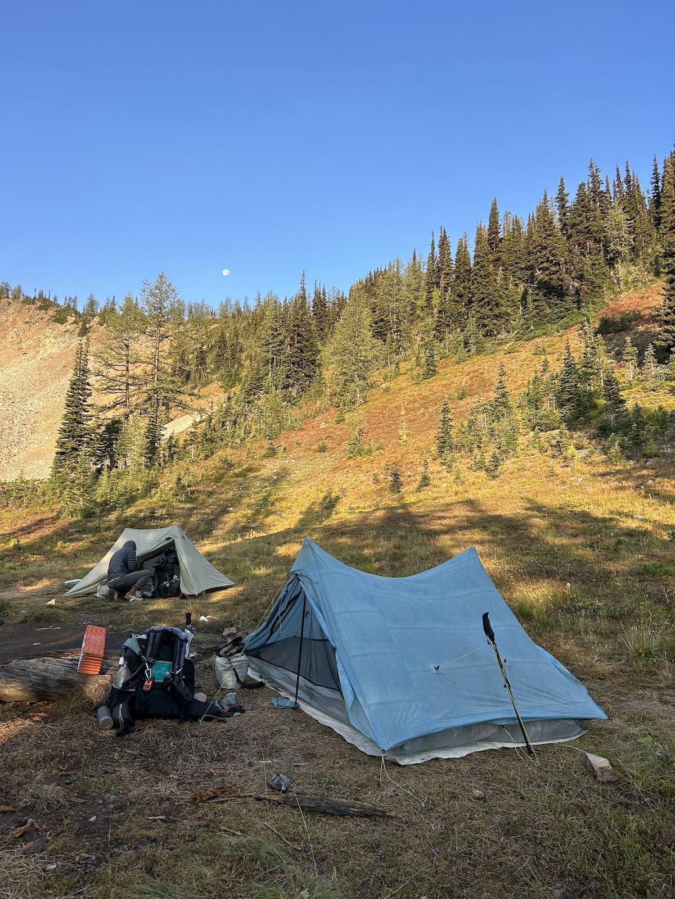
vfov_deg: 67.3
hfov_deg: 53.1
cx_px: 338
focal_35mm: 26
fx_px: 676
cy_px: 450
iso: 50
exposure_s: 1/902
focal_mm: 5.7
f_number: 1.5
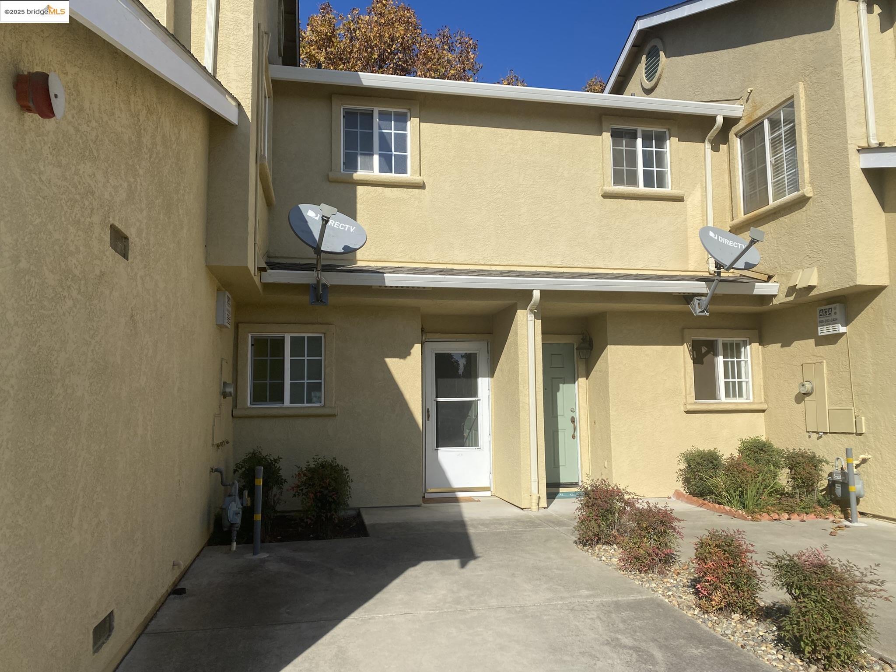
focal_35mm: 26
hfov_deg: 67.3
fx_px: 673
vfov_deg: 53.1
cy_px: 336
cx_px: 448
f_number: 1.8
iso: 32
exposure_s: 1/4274
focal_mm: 4.25
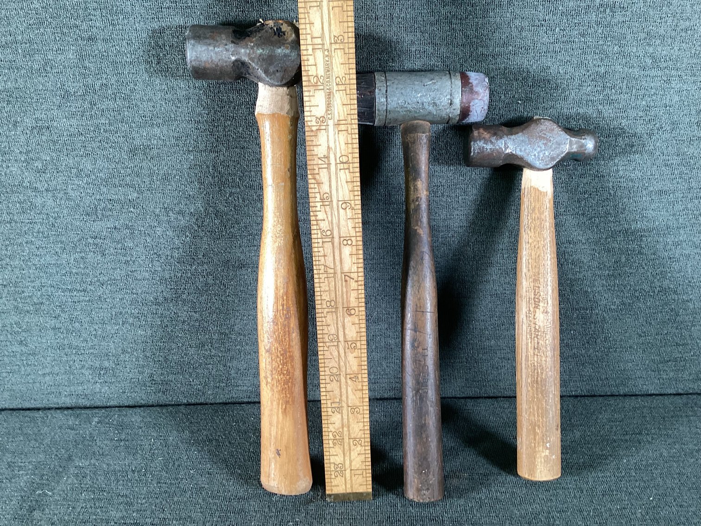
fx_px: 628
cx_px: 350
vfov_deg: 45.4
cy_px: 263
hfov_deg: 58.3
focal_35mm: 31
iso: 160
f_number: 2.4
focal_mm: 3.3
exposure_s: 1/60
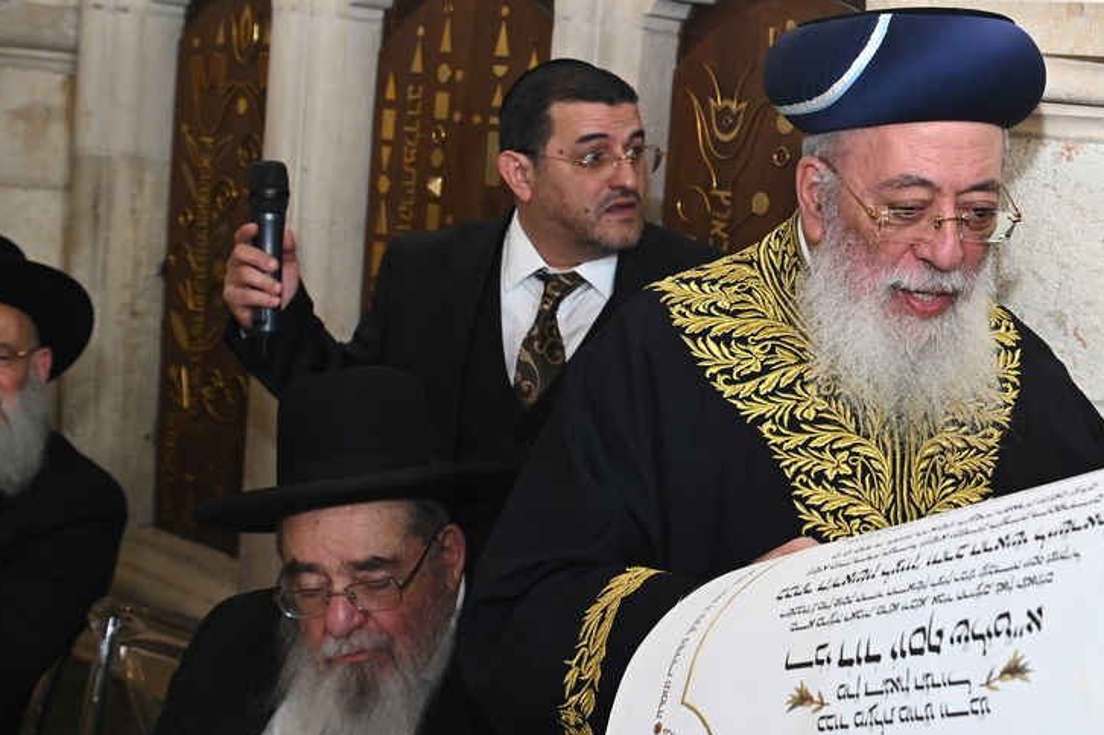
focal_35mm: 54
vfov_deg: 24.9
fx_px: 1655
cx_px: 982
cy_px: 269
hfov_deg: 34.9
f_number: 5.6
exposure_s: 1/160
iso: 640
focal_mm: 28
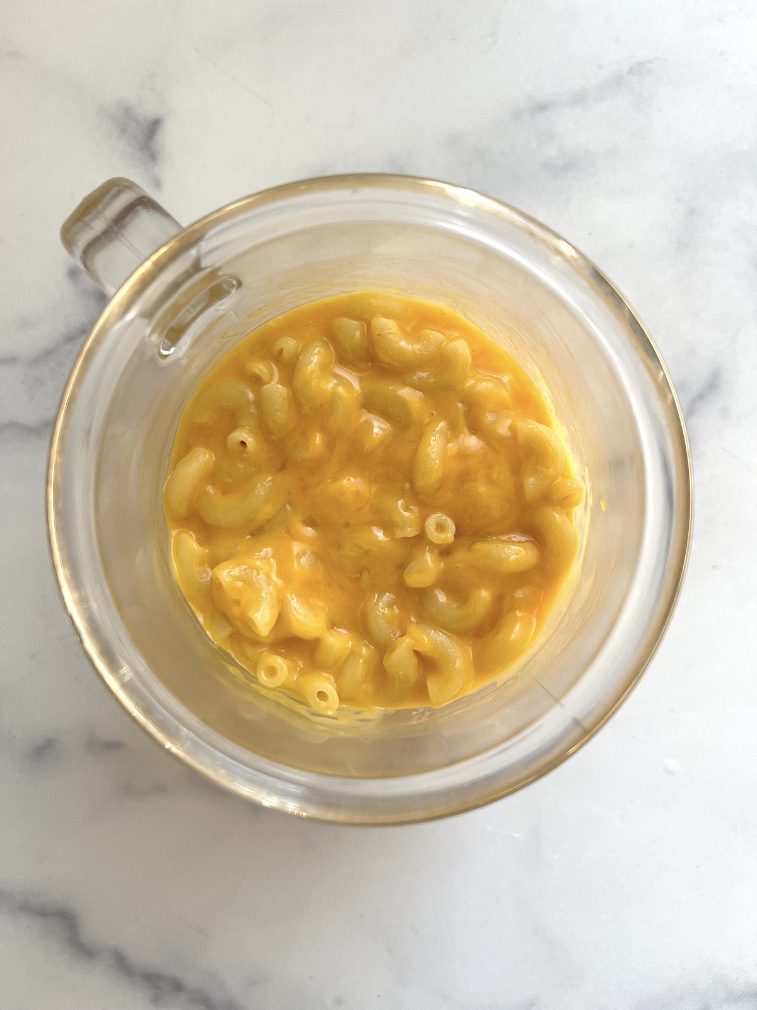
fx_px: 758
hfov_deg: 53.1
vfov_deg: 67.3
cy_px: 505
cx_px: 378
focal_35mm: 26
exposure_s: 1/173
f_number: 1.5
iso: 40
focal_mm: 5.7
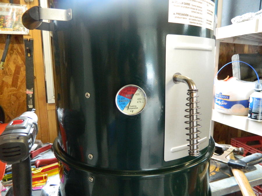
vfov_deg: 54.9
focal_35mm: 25
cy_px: 98
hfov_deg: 69.4
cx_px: 131
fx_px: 189
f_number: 3.1
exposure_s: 1/10
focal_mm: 4.5
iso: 500
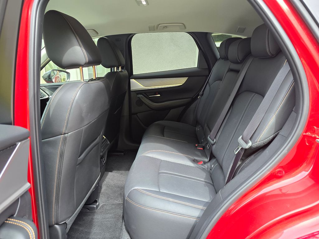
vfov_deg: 58.9
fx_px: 212
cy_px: 120
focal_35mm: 23
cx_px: 160
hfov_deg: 73.9
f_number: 1.7
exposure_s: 1/180
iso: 125
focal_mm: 6.3
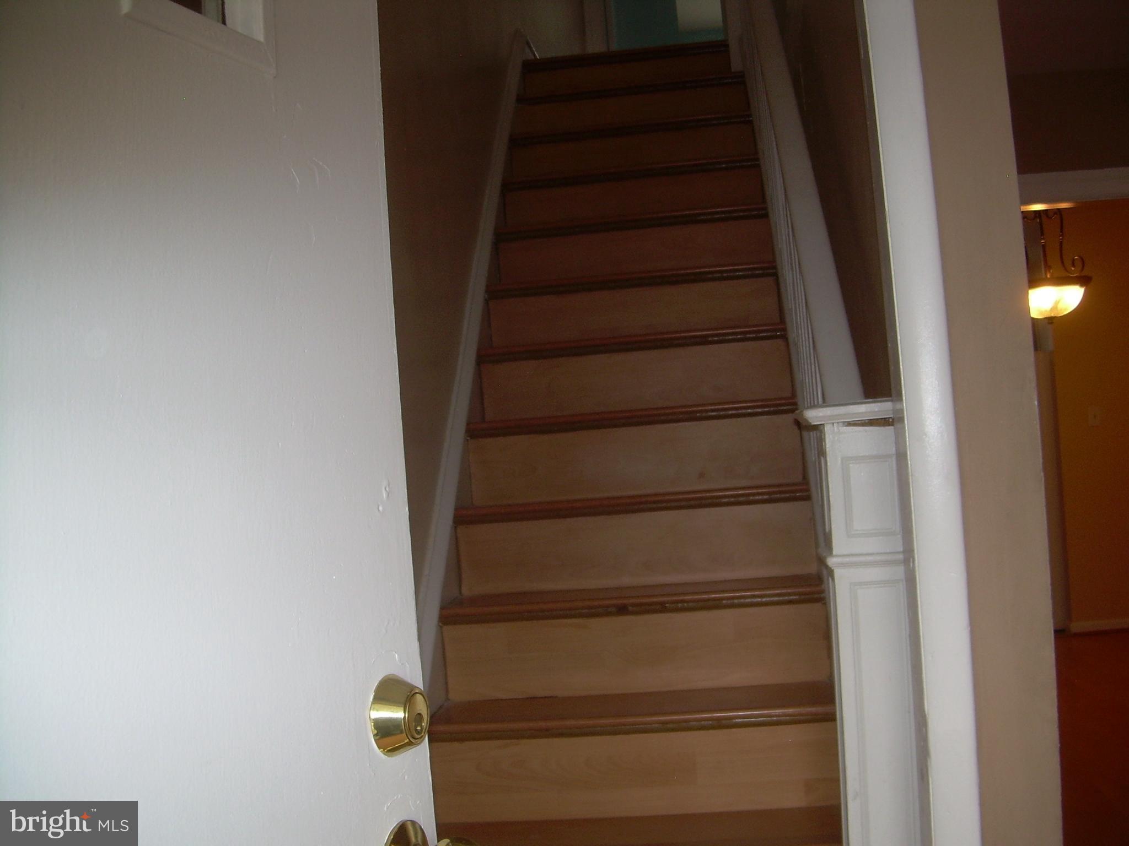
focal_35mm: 38
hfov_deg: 49.0
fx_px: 1239
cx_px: 564
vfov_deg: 37.7
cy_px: 423
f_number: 2.8
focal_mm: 6.3
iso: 50
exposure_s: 1/60
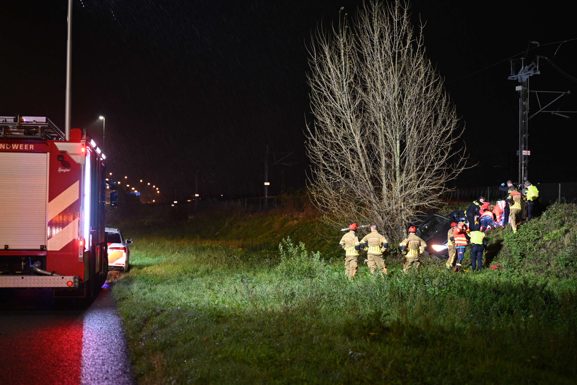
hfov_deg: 39.6
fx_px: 801
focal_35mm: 50
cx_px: 288
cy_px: 192
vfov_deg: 27.0
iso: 800
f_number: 1.8
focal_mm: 50
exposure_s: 1/50
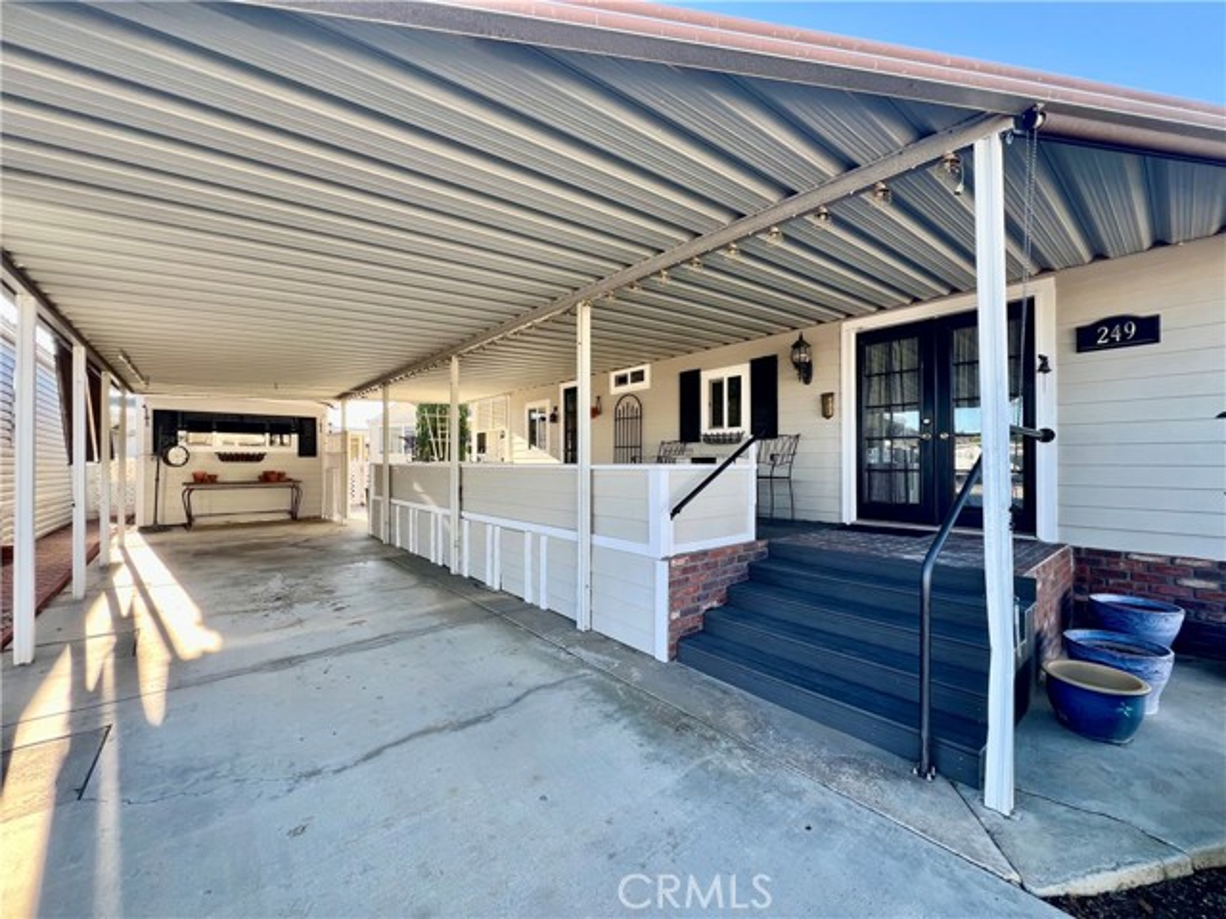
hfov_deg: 106.2
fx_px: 460
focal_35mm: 13
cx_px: 613
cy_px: 460
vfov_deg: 89.9
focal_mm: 1.57
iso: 32
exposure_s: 1/120
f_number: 1.8
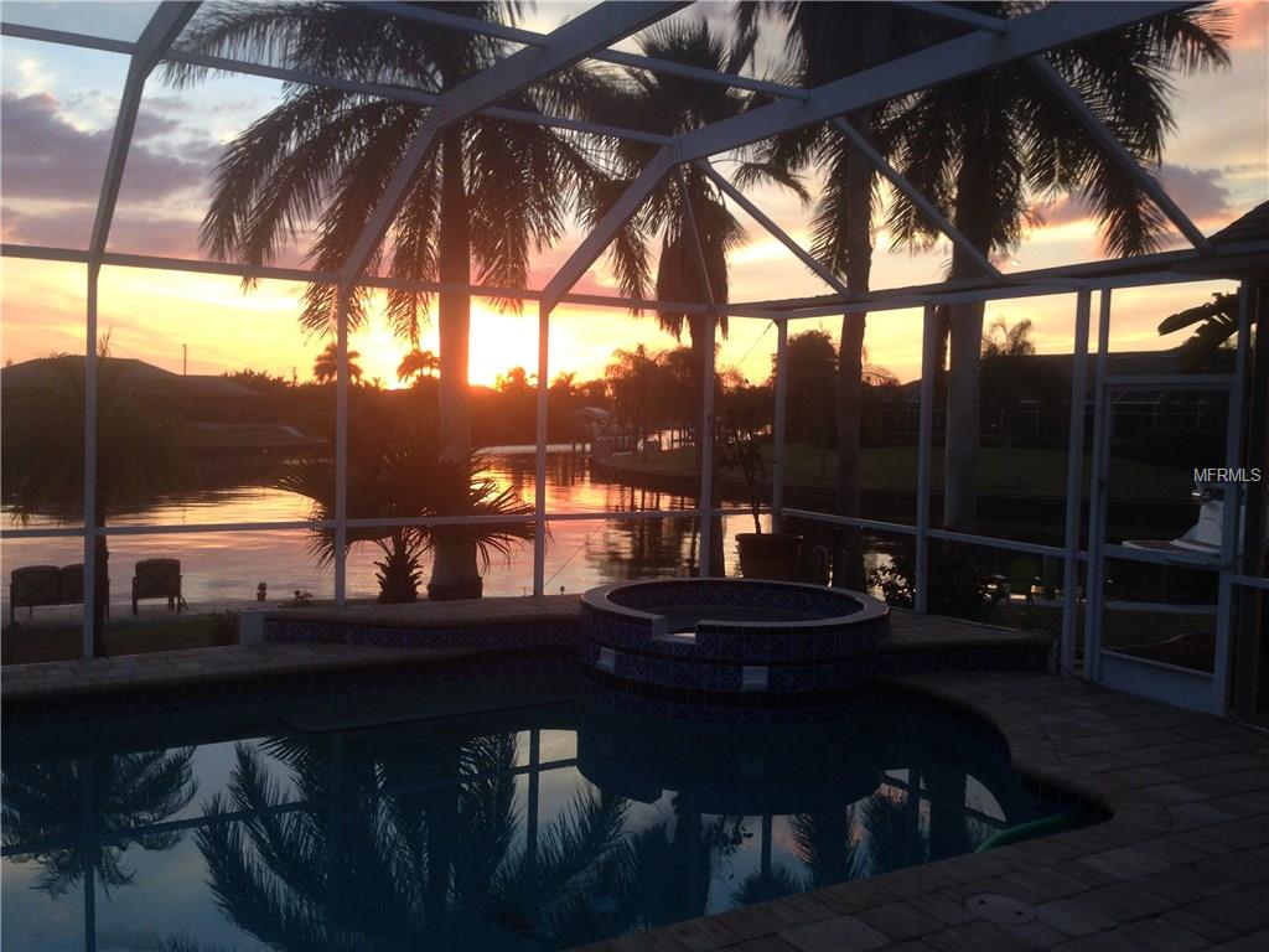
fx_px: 1210
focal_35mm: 33
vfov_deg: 42.9
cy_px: 476
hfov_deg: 55.4
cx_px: 634
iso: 80
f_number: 2.4
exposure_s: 1/120
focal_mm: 4.12
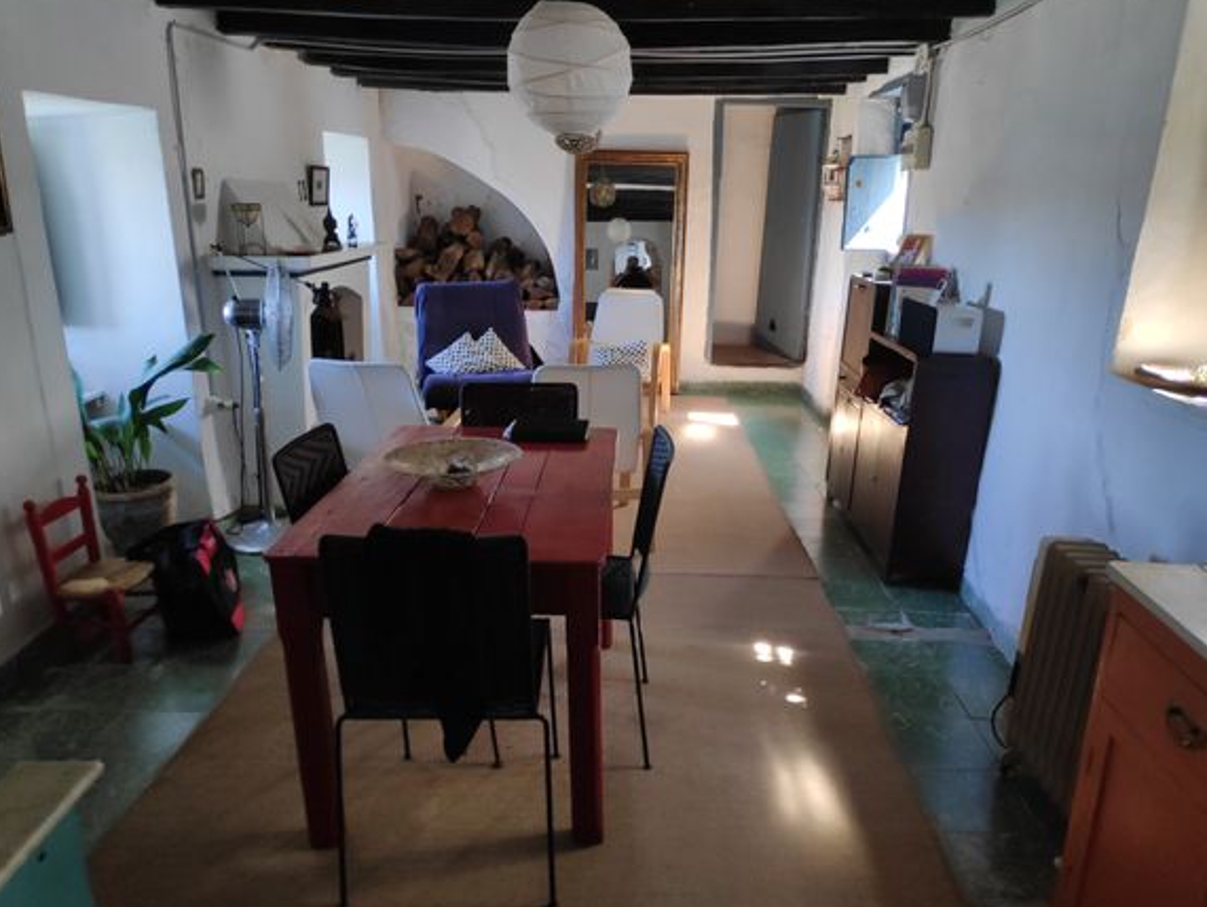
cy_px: 461
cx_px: 624
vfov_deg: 63.5
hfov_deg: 78.9
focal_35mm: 21
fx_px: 733
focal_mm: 3.94
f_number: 1.9
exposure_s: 1/25
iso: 162
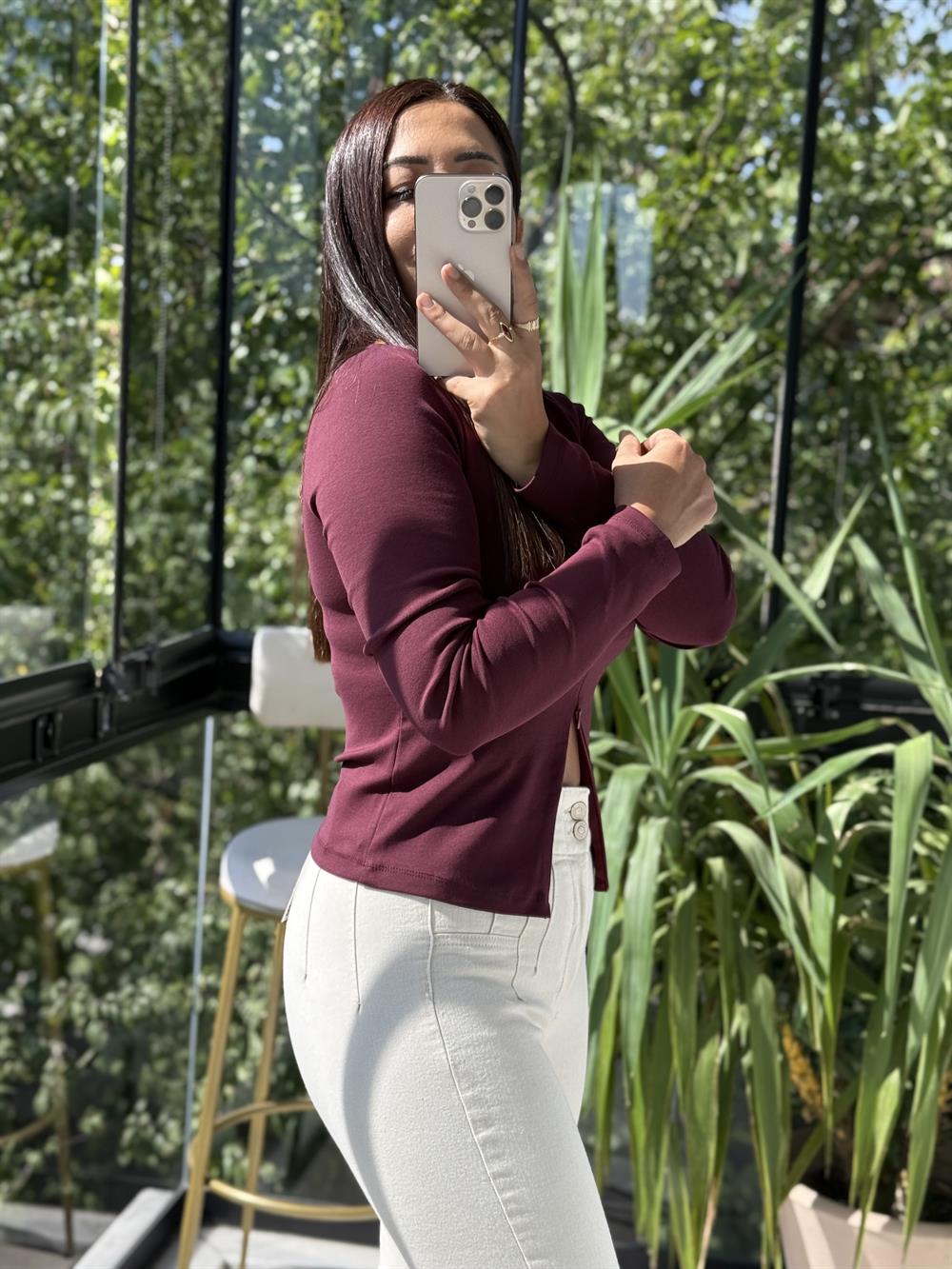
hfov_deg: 30.3
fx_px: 1760
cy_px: 634
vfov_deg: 39.7
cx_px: 476
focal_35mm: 48
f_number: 1.78
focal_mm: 6.76
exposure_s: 1/669
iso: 64
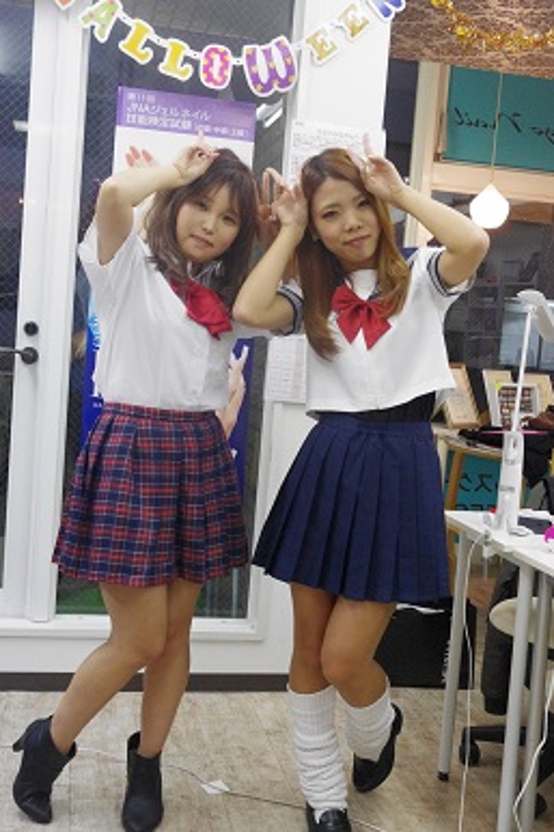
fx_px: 970
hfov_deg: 31.9
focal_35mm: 42
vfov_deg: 46.4
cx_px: 277
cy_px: 416
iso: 3200
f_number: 6.7
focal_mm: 28.13
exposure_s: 1/60
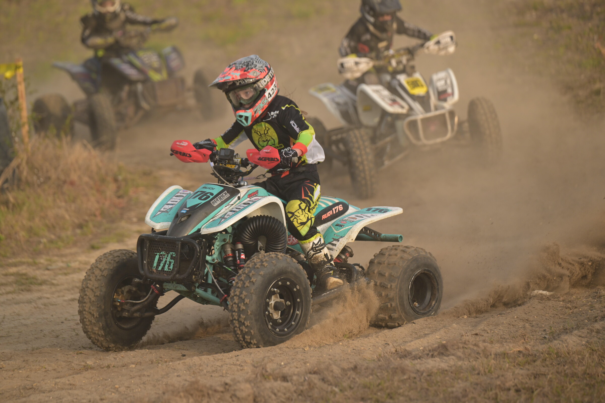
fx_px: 3361
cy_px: 202
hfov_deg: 10.3
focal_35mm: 200
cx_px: 302
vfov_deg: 6.9
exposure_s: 1/2000
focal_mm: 200
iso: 400
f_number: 3.5
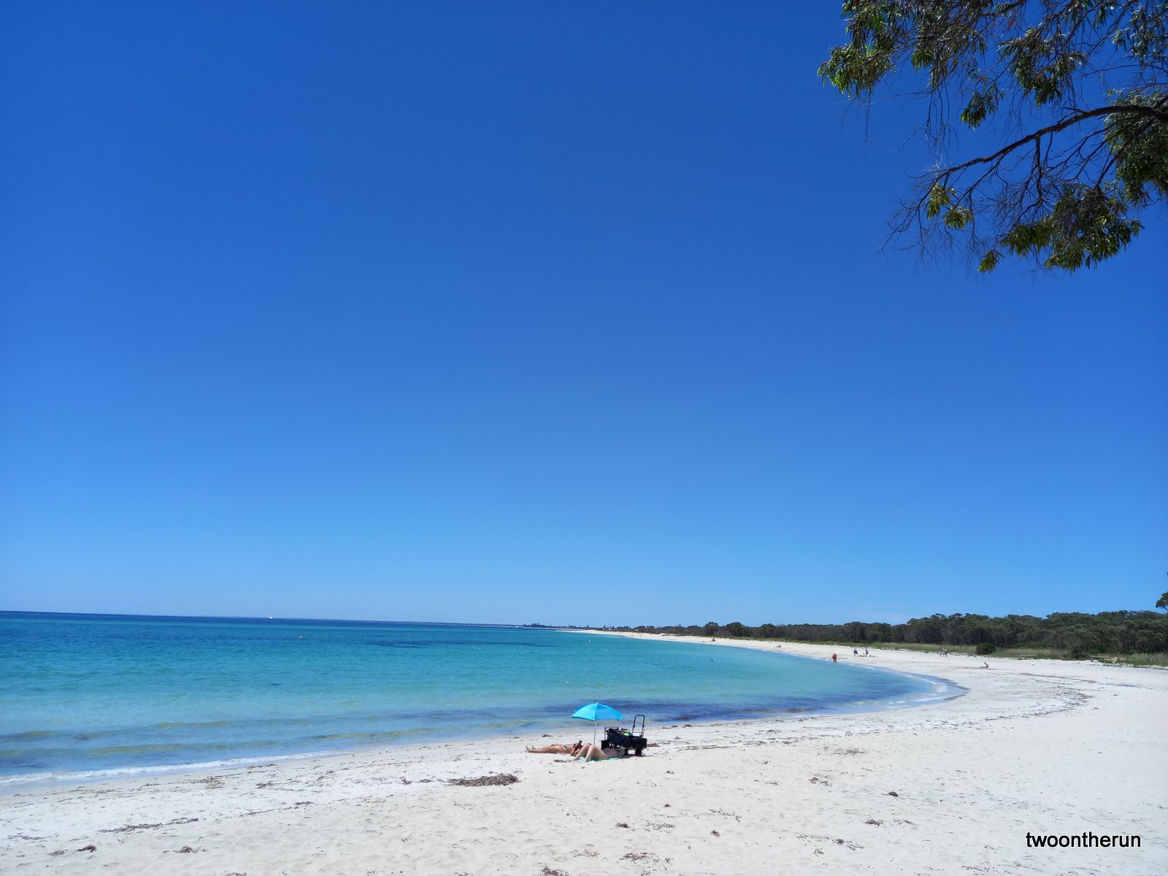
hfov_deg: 69.4
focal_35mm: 25
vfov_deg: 54.9
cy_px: 438
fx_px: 844
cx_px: 584
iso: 25
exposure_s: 1/1132
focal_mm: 4.6
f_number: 2
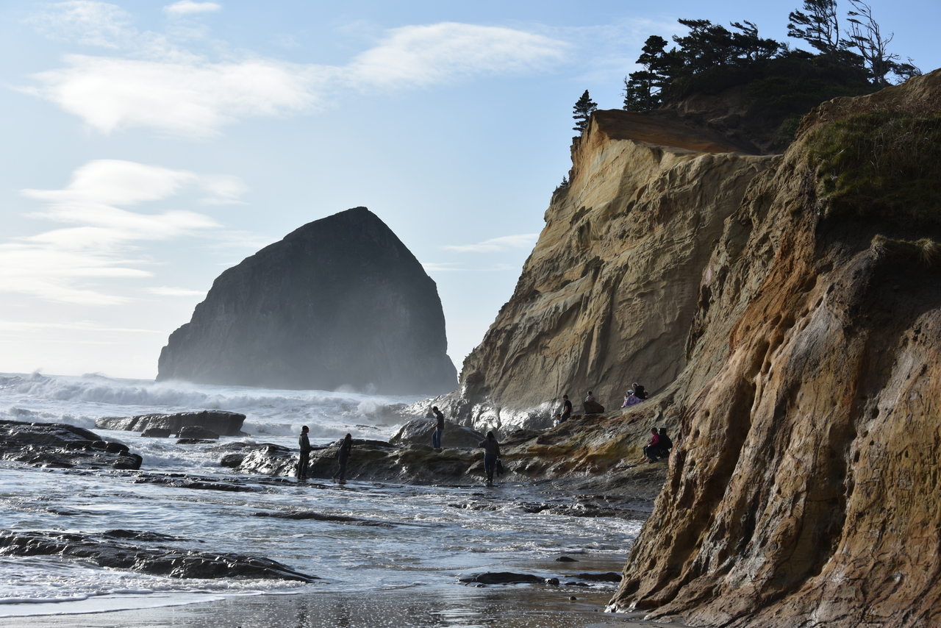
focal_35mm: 78
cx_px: 470
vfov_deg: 17.5
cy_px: 314
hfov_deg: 26.0
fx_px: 2039
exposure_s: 1/320
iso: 100
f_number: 9
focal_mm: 78
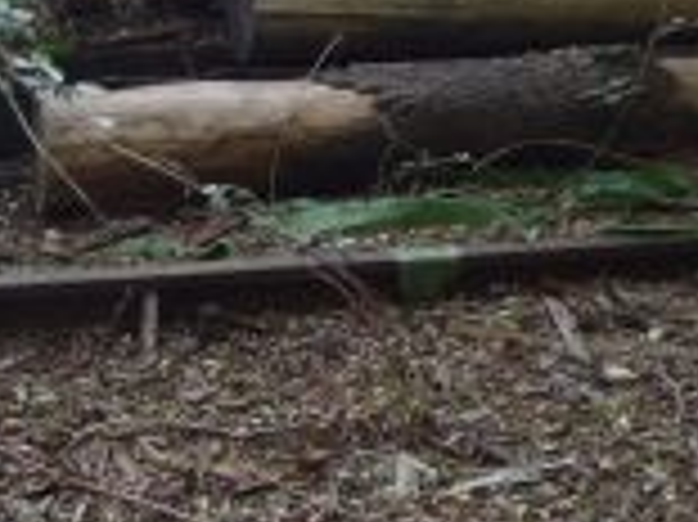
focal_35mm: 99
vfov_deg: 14.8
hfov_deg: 19.7
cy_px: 58
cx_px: 162
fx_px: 1995
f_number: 4
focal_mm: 5.2
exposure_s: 1/200
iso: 200
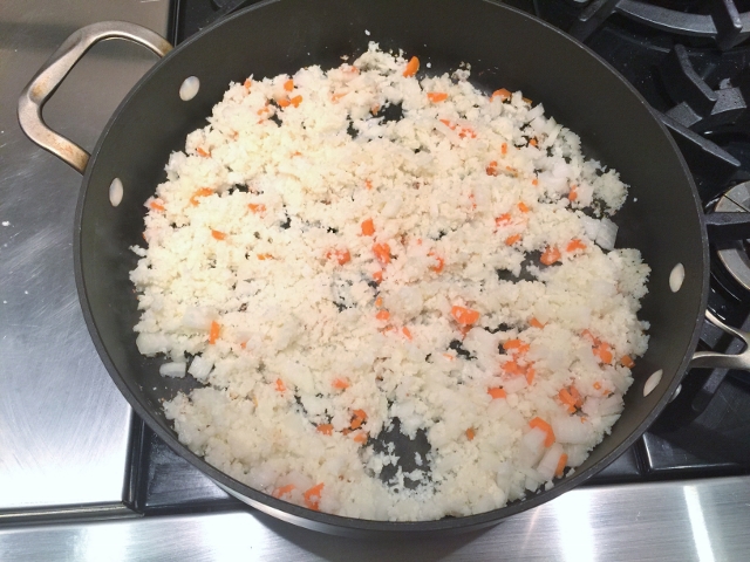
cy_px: 281
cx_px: 375
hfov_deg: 61.7
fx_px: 628
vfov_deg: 48.2
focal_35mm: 29
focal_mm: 4.15
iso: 50
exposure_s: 1/30
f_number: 2.2
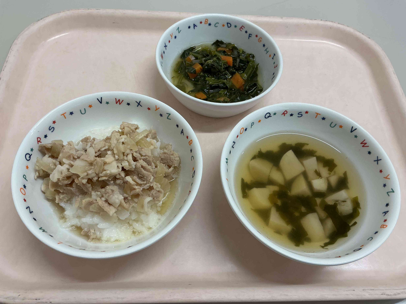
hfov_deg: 61.7
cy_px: 152
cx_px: 203
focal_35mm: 29
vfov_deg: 48.2
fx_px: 340
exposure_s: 1/120
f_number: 1.8
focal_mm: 3
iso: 64
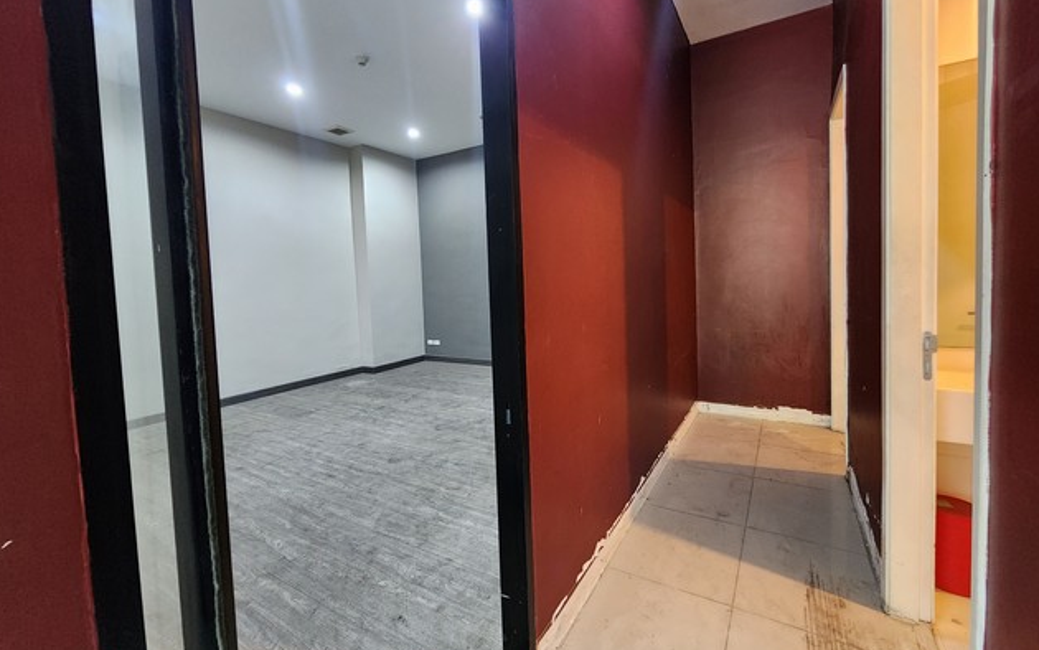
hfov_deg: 105.3
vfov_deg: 78.5
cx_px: 516
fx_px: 396
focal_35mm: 14
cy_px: 302
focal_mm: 2.2
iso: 500
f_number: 2.2
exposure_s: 1/33
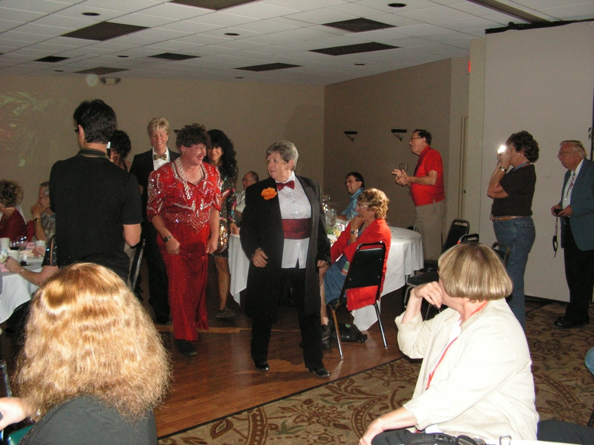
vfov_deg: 39.7
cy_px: 222
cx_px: 297
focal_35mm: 36
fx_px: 618
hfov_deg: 51.4
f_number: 3.2
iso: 160
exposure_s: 1/40
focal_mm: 6
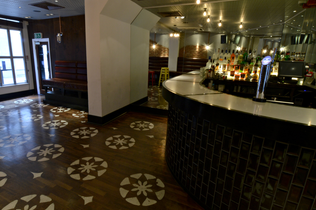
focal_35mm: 19
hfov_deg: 86.6
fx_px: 167
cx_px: 140
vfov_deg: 64.4
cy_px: 101
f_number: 22
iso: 100
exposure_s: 10
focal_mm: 10
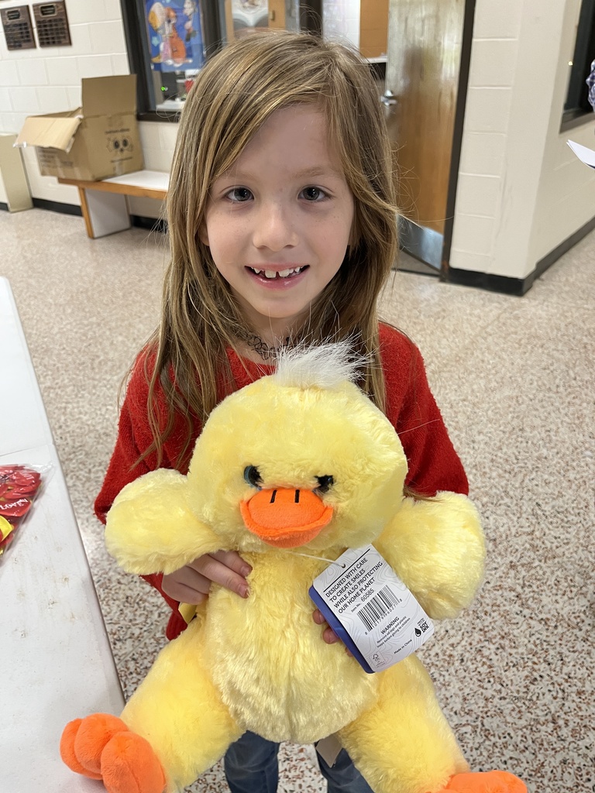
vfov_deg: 67.3
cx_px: 298
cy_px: 396
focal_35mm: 26
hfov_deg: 53.1
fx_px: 596
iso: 160
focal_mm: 5.1
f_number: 1.6
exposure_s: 1/60
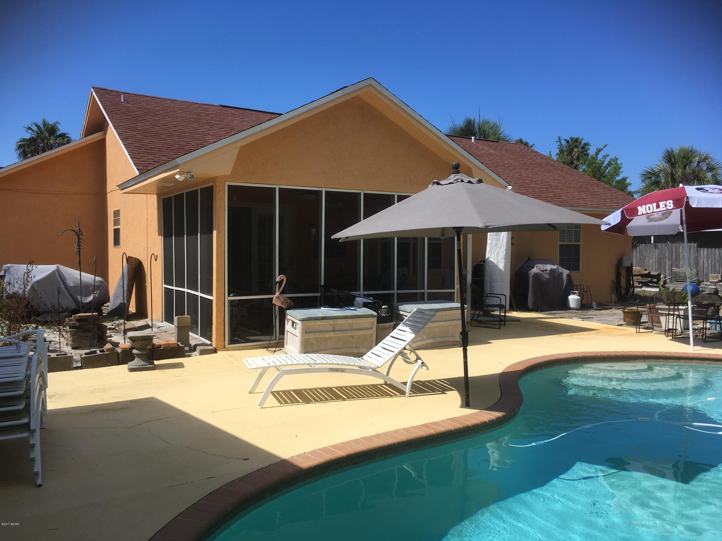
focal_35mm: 29
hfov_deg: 61.7
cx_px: 361
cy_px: 270
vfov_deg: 48.2
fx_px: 605
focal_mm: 4.15
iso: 25
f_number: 2.2
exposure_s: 1/2137
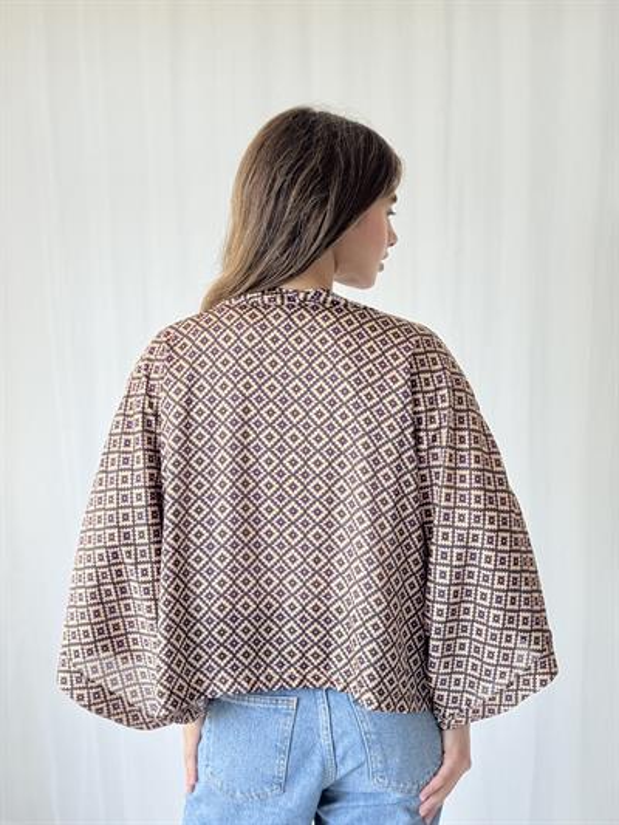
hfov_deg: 30.3
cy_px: 412
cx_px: 310
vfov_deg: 39.6
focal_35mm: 48
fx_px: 1144
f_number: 1.78
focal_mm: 6.76
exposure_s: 1/170
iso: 64
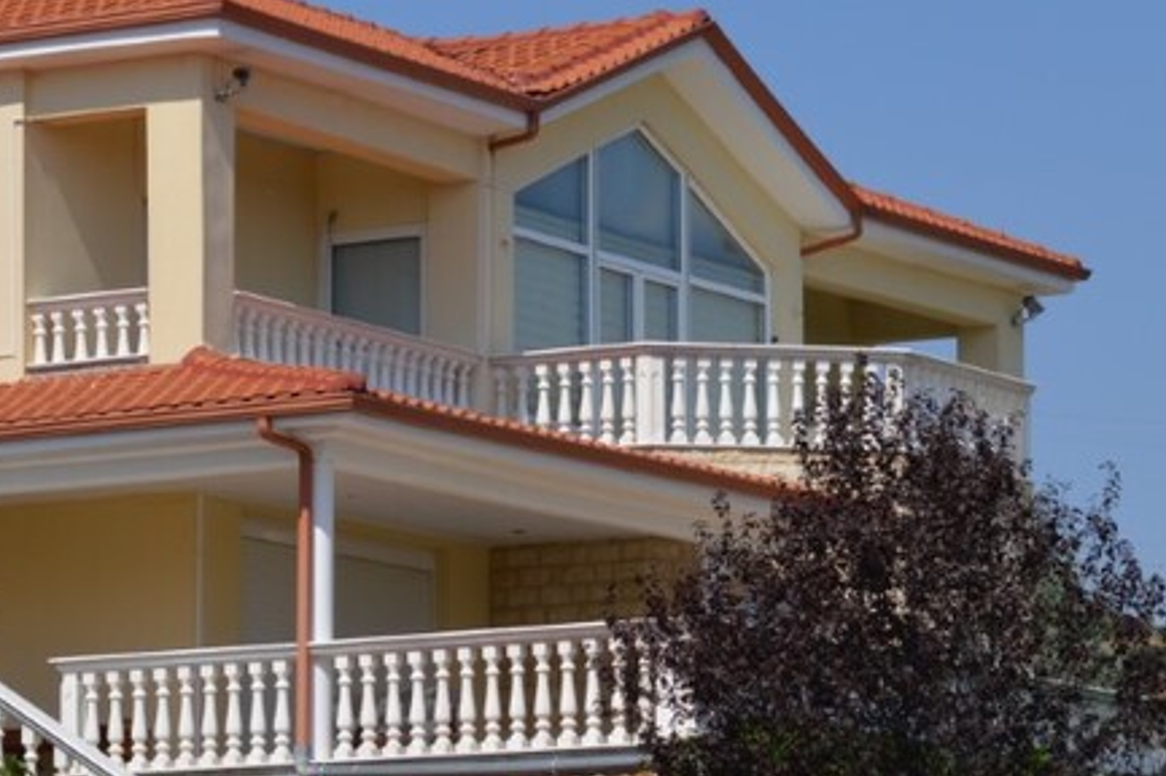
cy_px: 616
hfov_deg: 10.5
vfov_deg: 7.0
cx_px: 412
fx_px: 6317
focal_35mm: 195
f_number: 9
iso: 100
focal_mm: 55
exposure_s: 1/320
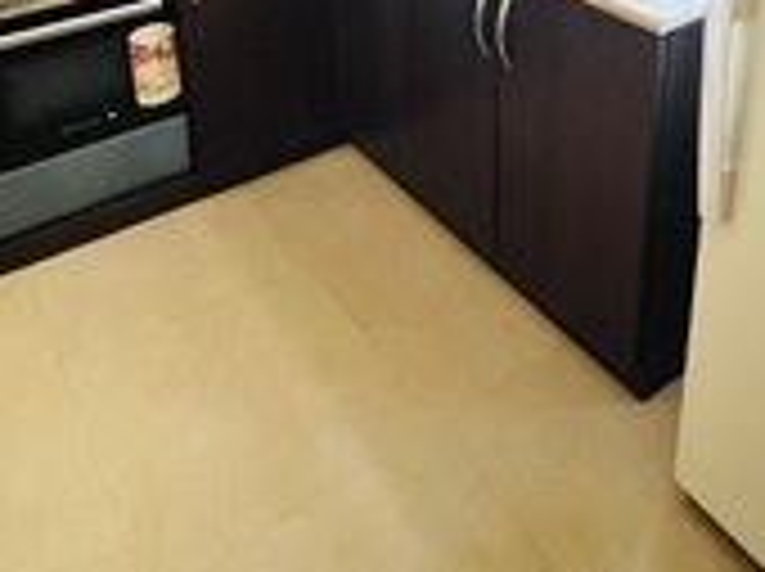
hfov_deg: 52.5
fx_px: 772
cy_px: -65
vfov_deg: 34.7
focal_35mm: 35
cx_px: 443
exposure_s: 1/60
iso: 800
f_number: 1.8
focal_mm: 1.57
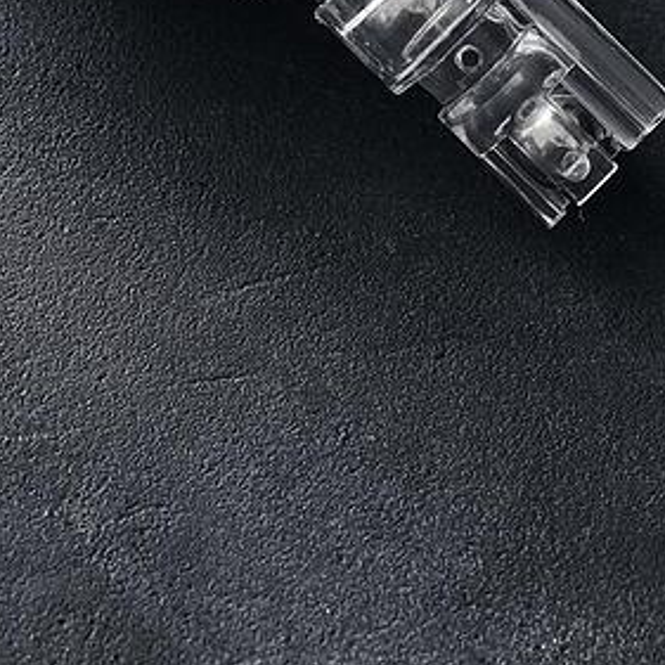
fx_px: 5694
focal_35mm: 262
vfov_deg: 6.6
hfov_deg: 6.7
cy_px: -257
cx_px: 137
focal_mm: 100
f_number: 8
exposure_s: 1/13
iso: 400
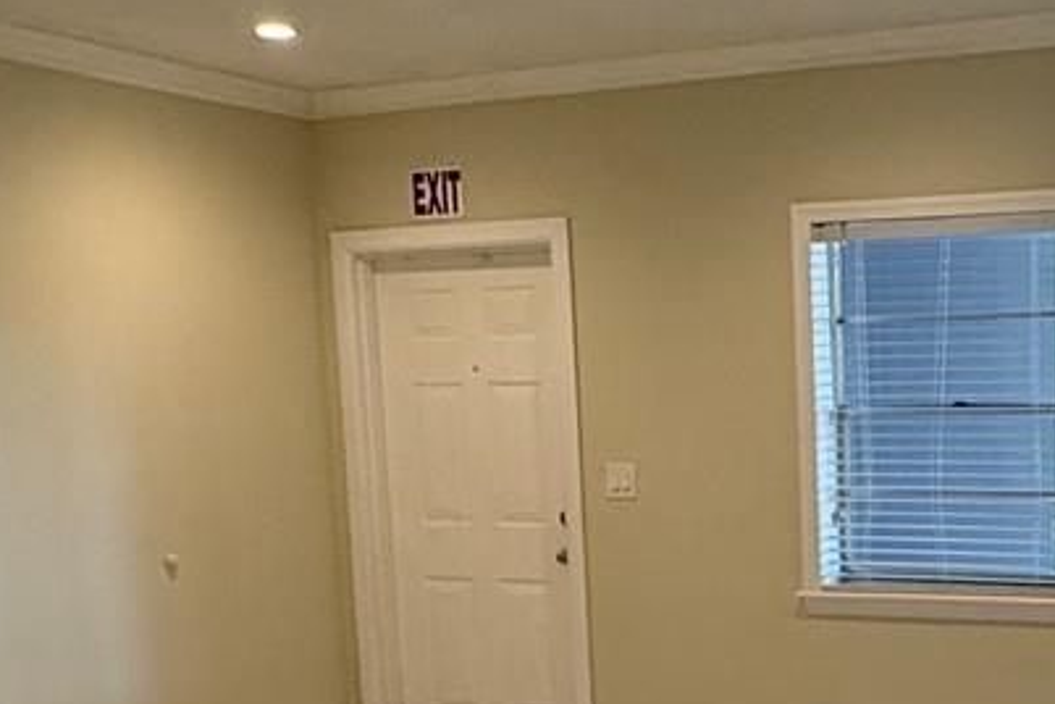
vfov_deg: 22.6
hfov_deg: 32.9
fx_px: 1700
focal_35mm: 58
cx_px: 934
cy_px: 680
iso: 160
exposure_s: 1/120
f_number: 2.2
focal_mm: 2.22
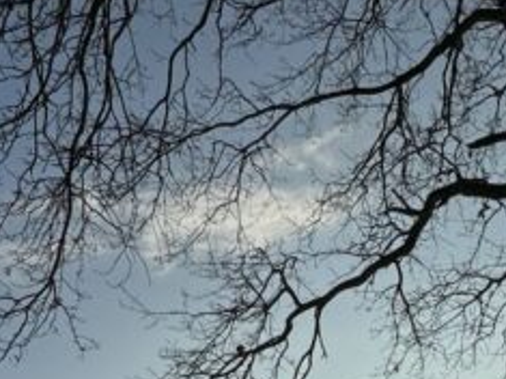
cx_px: 340
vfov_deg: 19.8
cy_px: 614
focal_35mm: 61
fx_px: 891
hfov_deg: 31.4
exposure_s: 1/10204
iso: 50
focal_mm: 2.22
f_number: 2.2
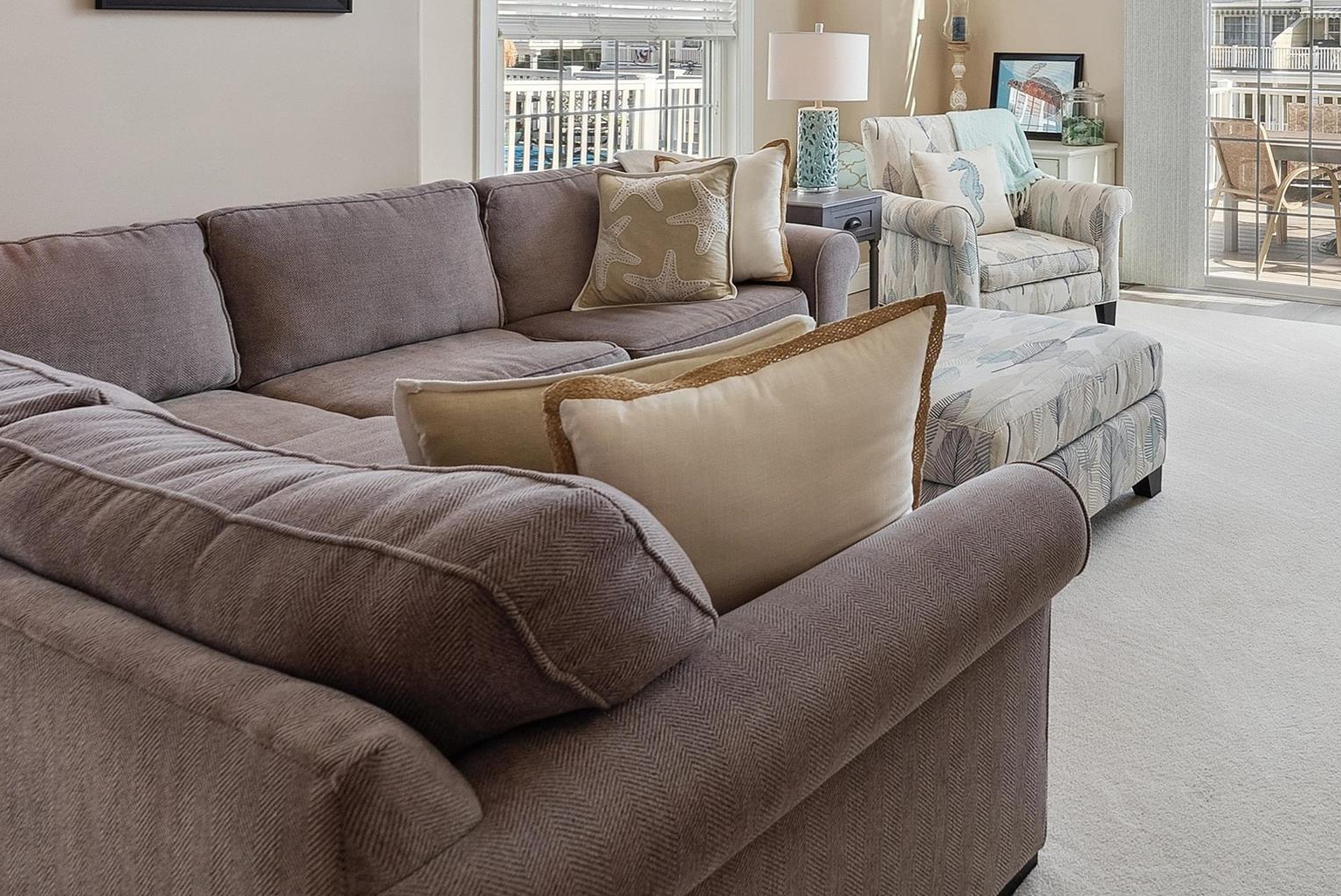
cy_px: 70
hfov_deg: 56.2
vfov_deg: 42.2
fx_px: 1044
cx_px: 1217
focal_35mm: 28
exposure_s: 1/200
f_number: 7.1
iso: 640
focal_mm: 14
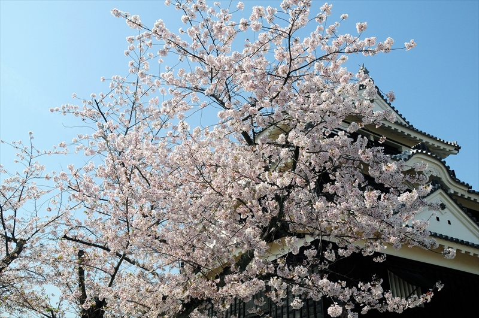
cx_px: 240
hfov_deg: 62.0
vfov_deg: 43.5
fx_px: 399
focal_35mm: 30
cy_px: 159
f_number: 9
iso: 400
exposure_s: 1/800
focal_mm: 20
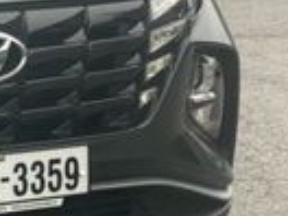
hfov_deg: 8.0
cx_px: -266
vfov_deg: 6.3
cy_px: 41
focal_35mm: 236
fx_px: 1963
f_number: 2
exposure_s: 1/99
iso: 25
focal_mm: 6
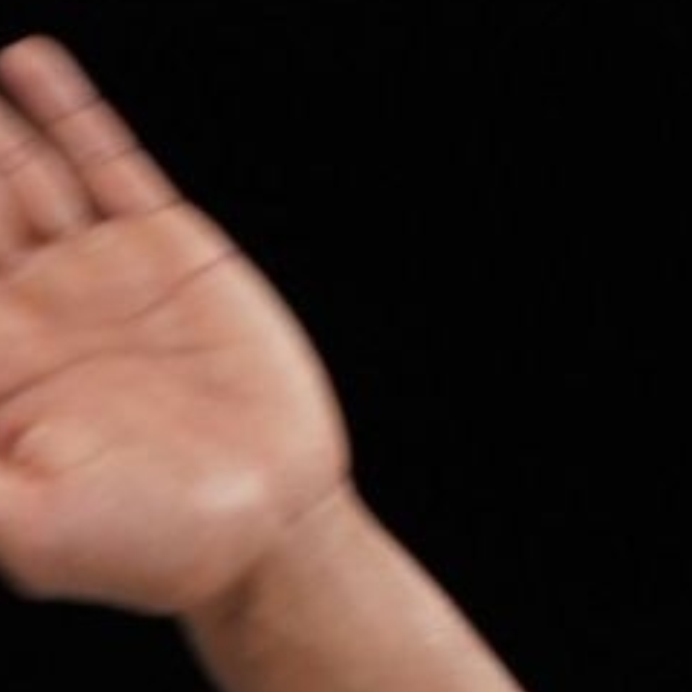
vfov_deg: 0.7
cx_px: -489
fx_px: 57990
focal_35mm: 2564
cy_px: 1416
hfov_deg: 0.7
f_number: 2.8
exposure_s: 1/400
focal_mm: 400
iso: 1600
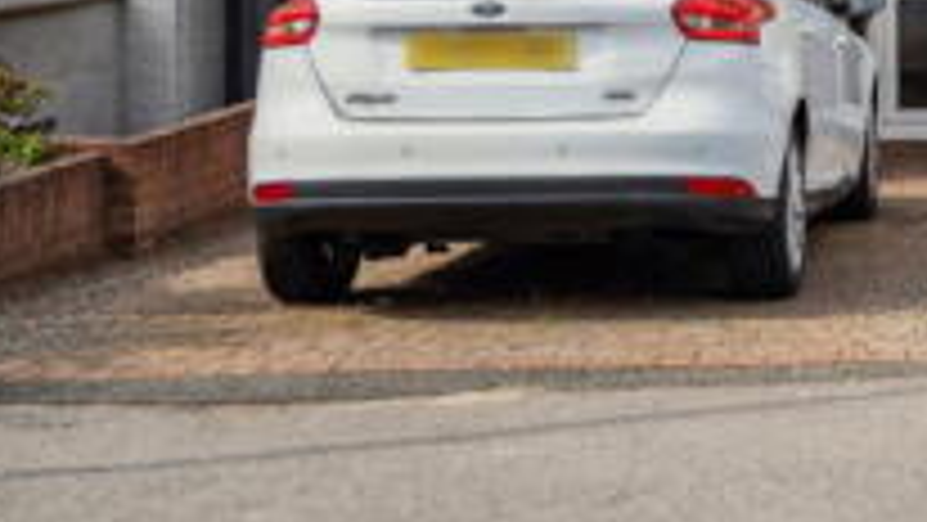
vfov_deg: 11.5
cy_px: -322
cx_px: 1154
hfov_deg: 19.9
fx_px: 2459
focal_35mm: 100
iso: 640
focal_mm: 30
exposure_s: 1/1600
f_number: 5.6
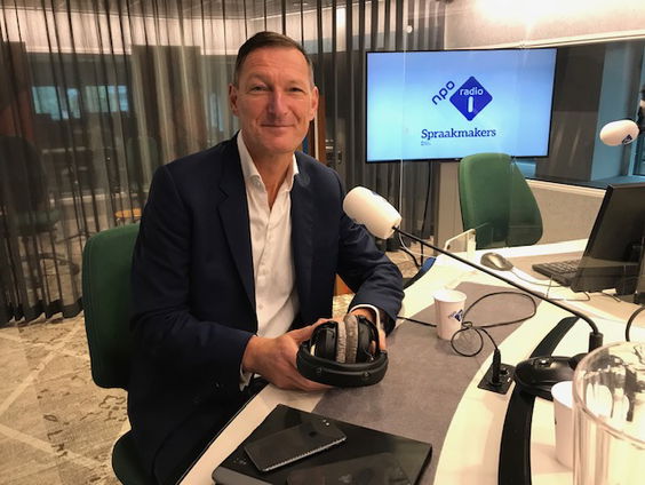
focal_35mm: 28
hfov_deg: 63.4
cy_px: 242
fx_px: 522
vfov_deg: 49.8
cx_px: 322
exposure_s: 1/19
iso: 40
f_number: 1.8
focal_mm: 3.99
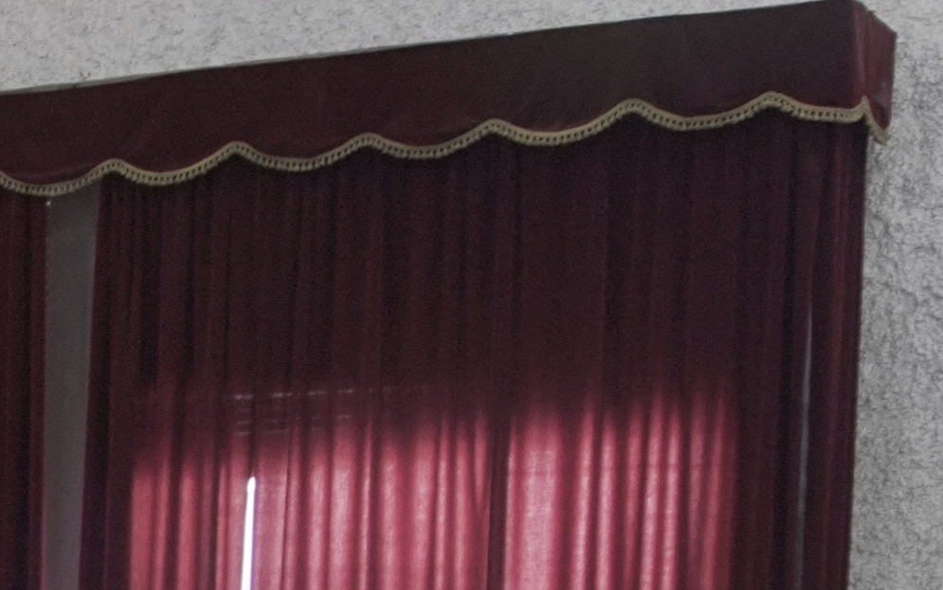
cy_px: 1471
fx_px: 3778
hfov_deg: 13.0
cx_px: -725
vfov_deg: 8.1
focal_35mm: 147
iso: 3200
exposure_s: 1/40
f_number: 4
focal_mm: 24
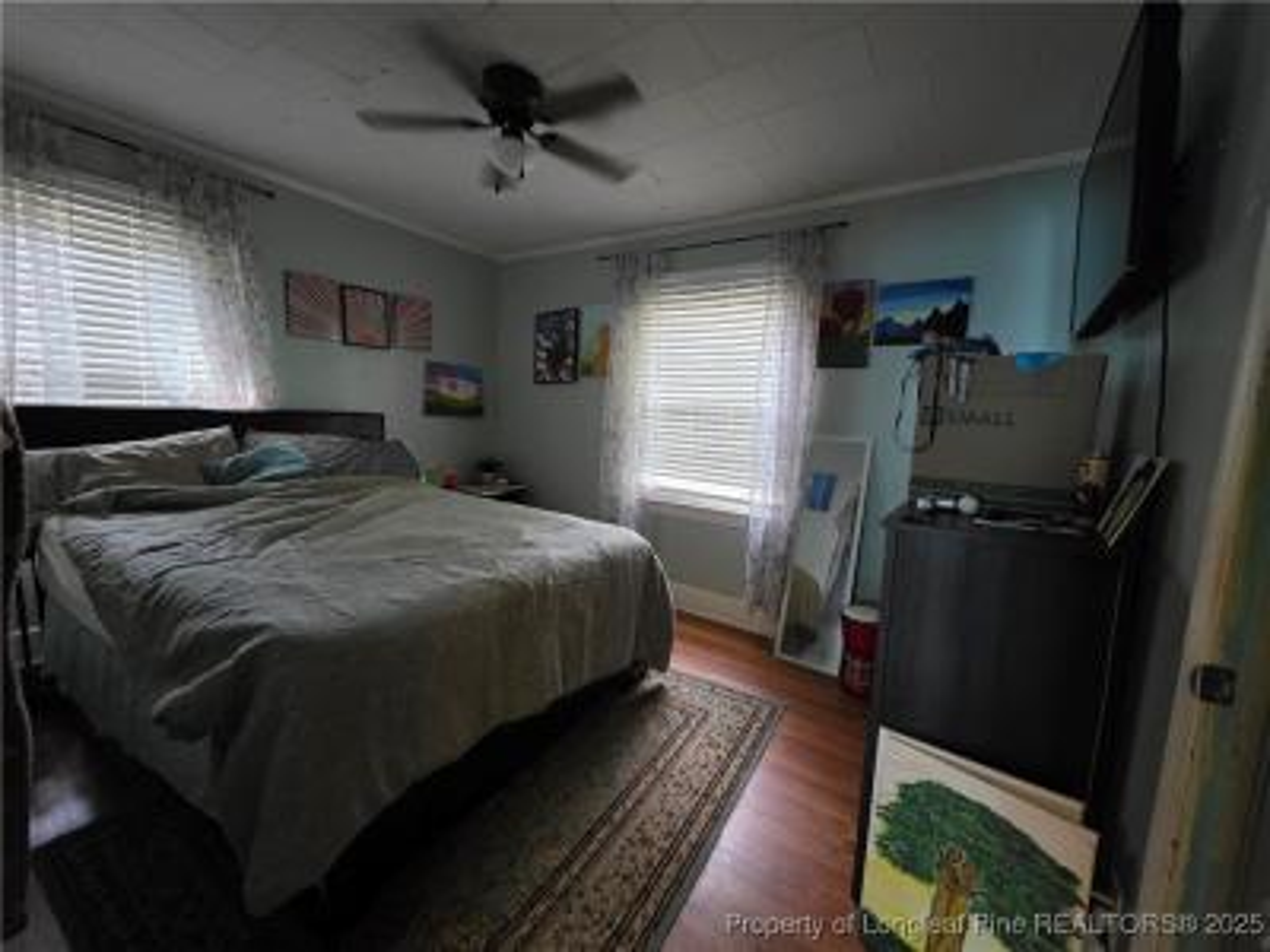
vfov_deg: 89.9
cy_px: 476
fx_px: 477
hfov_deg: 106.2
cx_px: 635
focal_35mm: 13
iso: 1000
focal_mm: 2.2
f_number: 1.9
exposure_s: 1/60
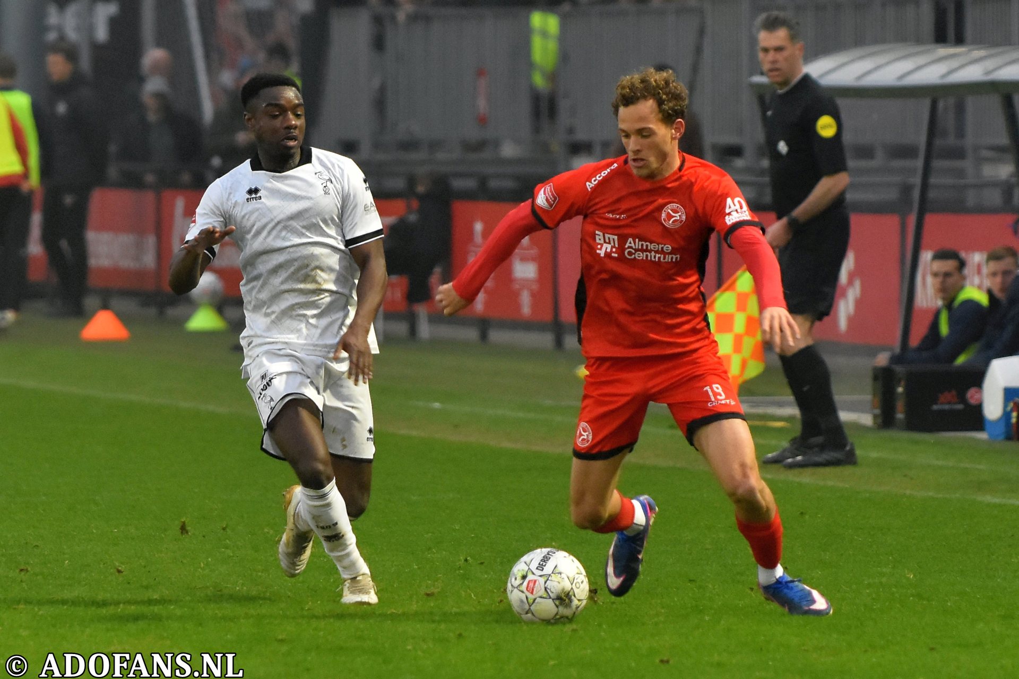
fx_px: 7217
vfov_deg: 5.4
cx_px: 510
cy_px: 340
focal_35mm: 255
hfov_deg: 8.1
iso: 1600
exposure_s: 1/640
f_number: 3.2
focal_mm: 170
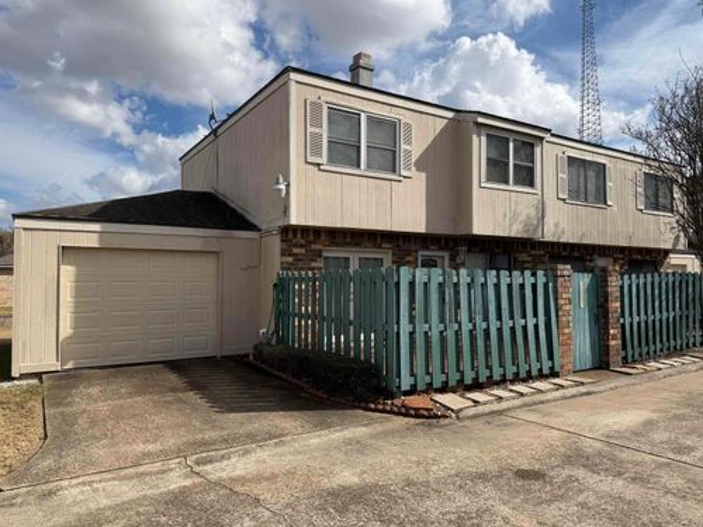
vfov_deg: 56.8
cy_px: 264
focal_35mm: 24
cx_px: 352
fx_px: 487
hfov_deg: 71.6
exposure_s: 1/8130
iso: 80
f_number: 1.78
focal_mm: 6.76
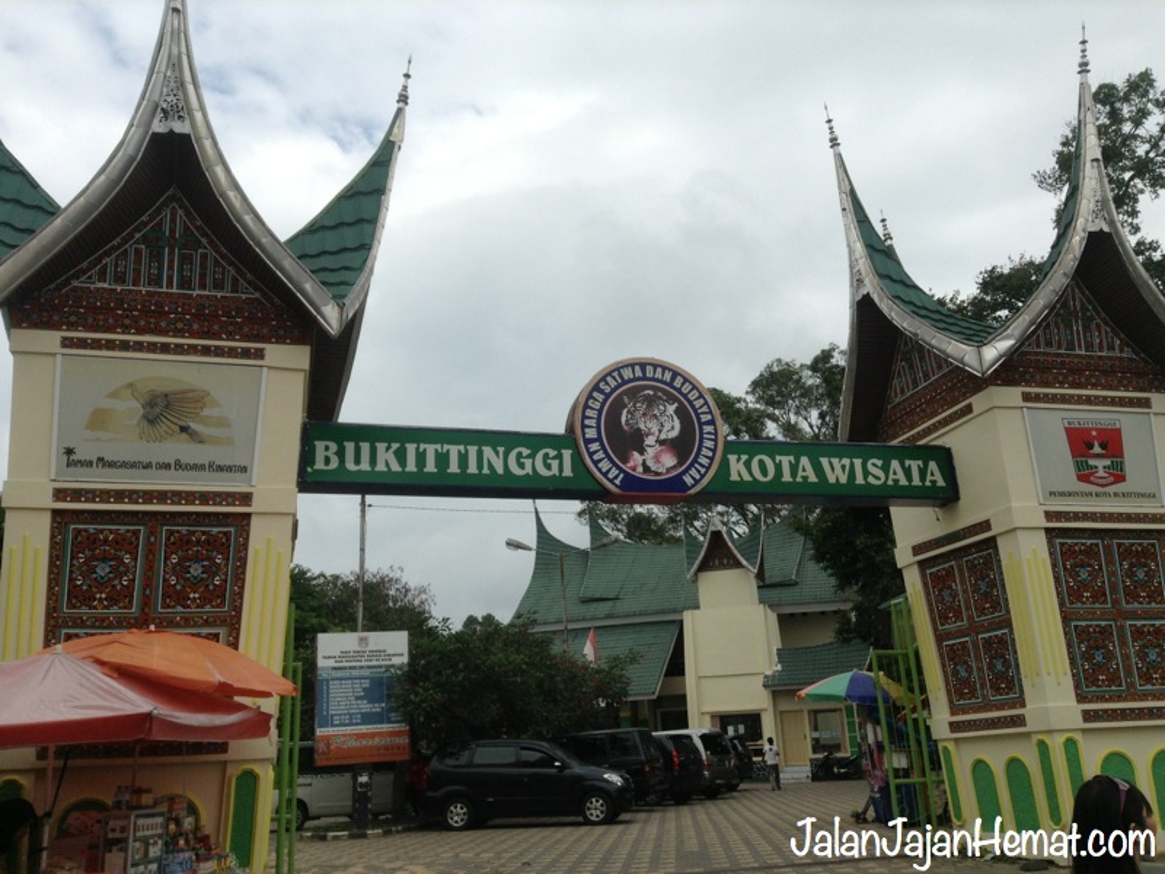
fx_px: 1111
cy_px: 437
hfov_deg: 55.4
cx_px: 582
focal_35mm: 33
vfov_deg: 42.9
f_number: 2.4
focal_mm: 3.3
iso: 32
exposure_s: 1/1287
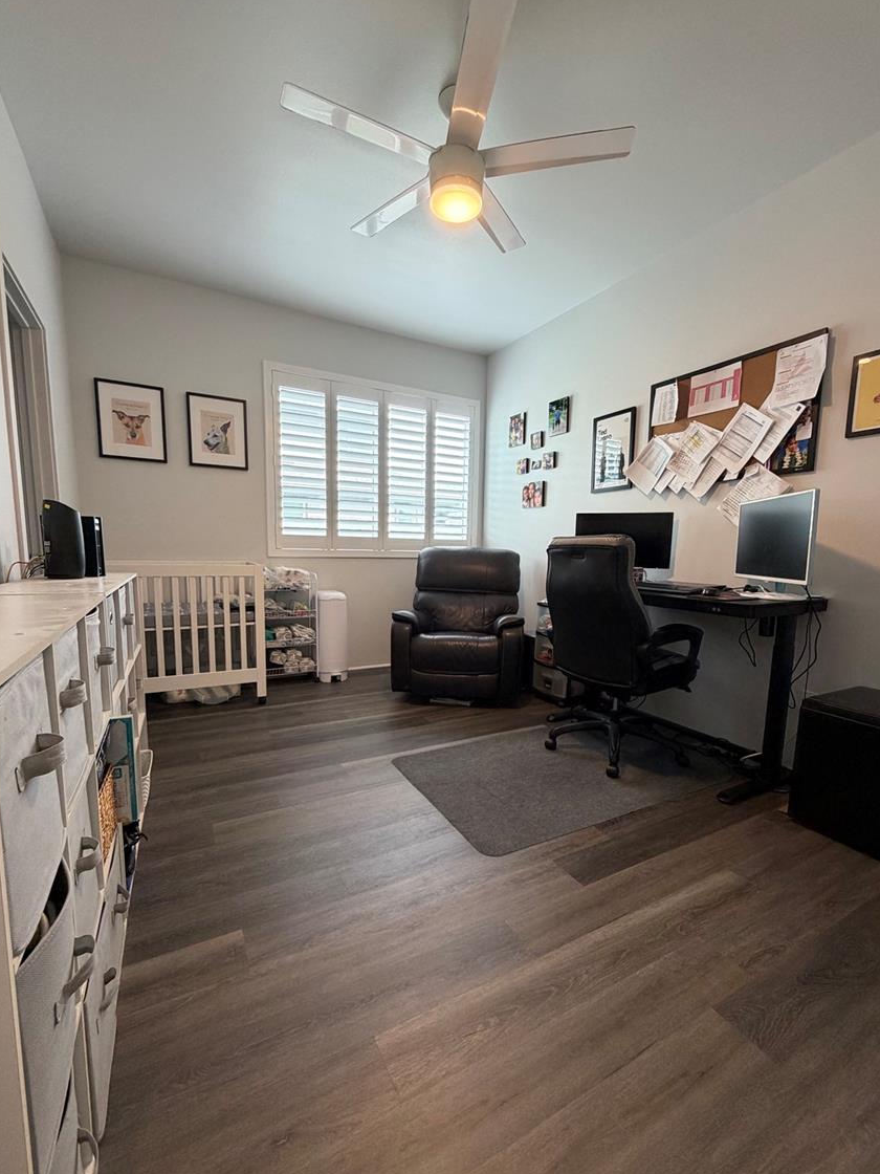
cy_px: 616
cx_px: 447
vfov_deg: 98.1
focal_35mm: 15
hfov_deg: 81.7
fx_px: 508
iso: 200
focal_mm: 2.22
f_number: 2.2
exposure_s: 1/60
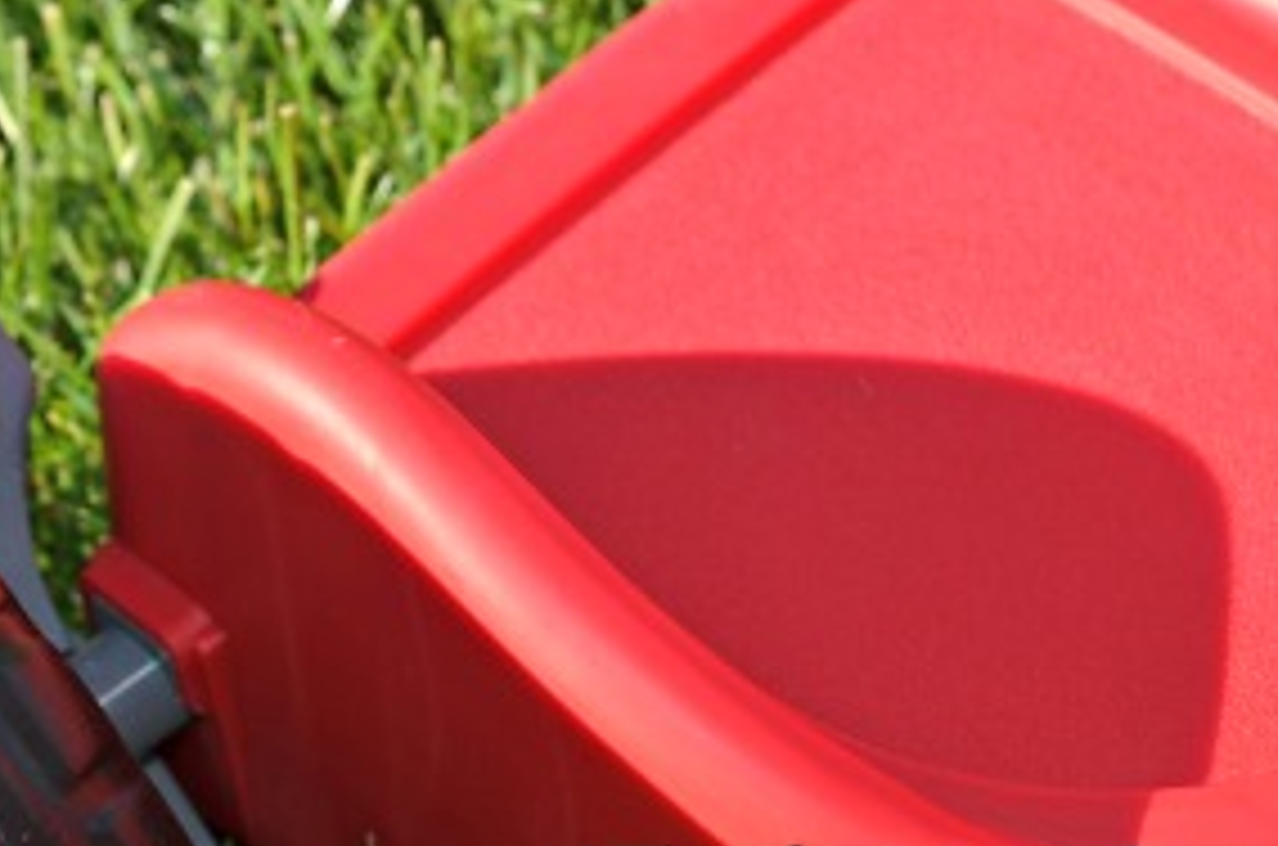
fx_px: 3505
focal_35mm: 99
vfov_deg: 13.7
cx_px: 299
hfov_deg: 20.5
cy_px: 562
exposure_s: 1/200
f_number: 7.1
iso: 100
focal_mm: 35
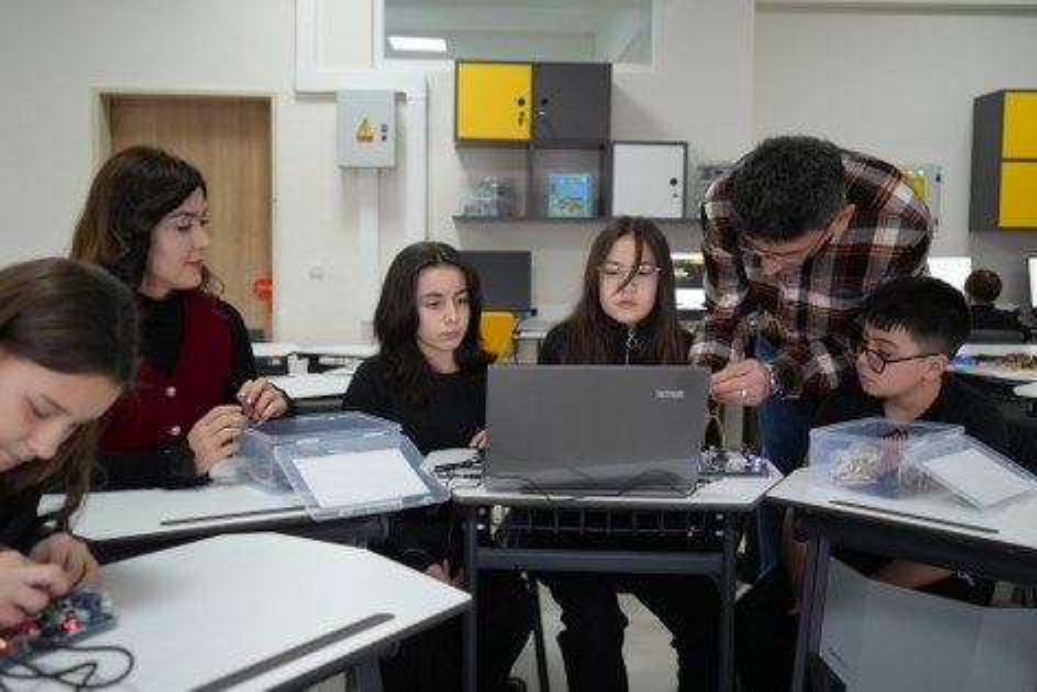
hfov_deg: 53.1
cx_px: 518
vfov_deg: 36.9
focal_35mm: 36
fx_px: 1037
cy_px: 346
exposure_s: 1/160
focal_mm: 36
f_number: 4
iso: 1600
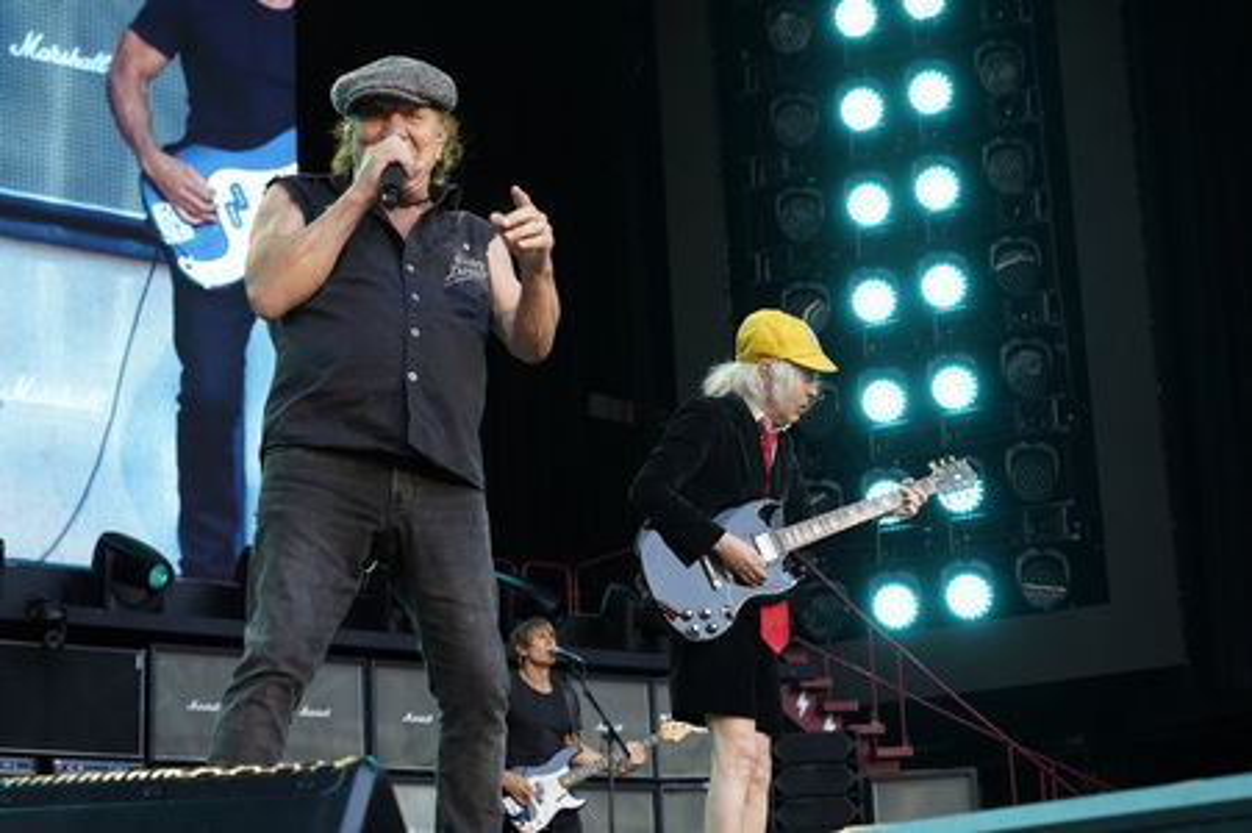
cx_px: 626
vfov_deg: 23.0
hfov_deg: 34.0
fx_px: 2050
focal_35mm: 59
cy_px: 416
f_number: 5
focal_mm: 59
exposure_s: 1/400
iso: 1600
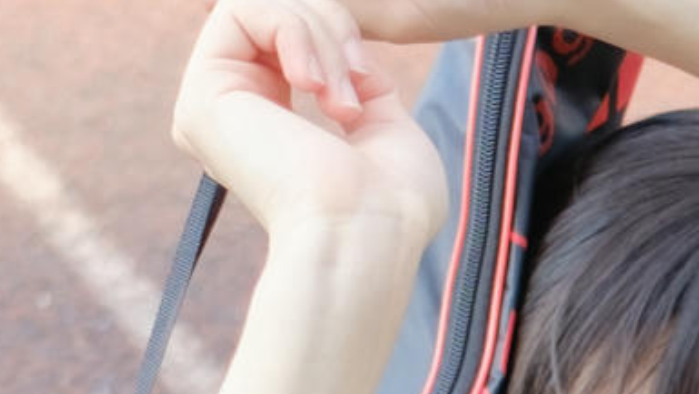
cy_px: 1874
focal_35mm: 297
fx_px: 5507
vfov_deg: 3.8
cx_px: 772
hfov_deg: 7.2
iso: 160
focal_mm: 23
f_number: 2.8
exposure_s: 1/400
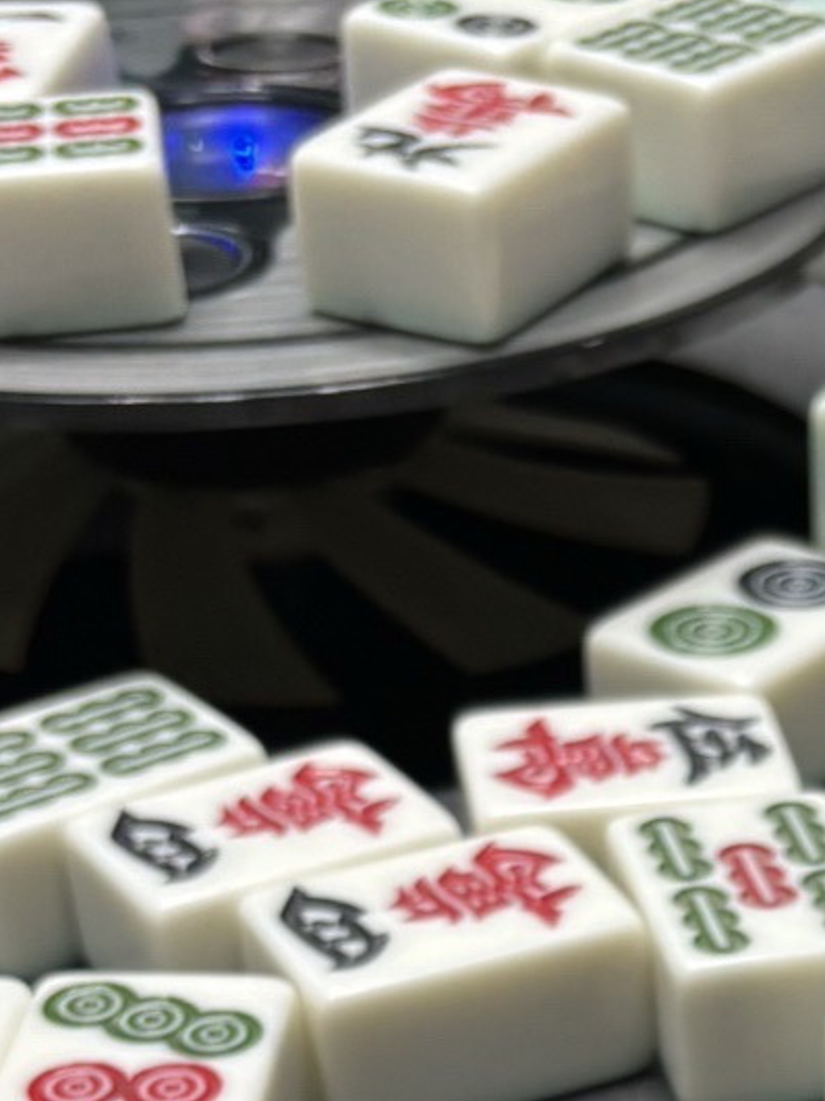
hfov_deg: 14.6
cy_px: 1528
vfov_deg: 18.3
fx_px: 3115
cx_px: 970
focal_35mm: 98
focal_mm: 5.96
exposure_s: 1/51
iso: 80
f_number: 1.6
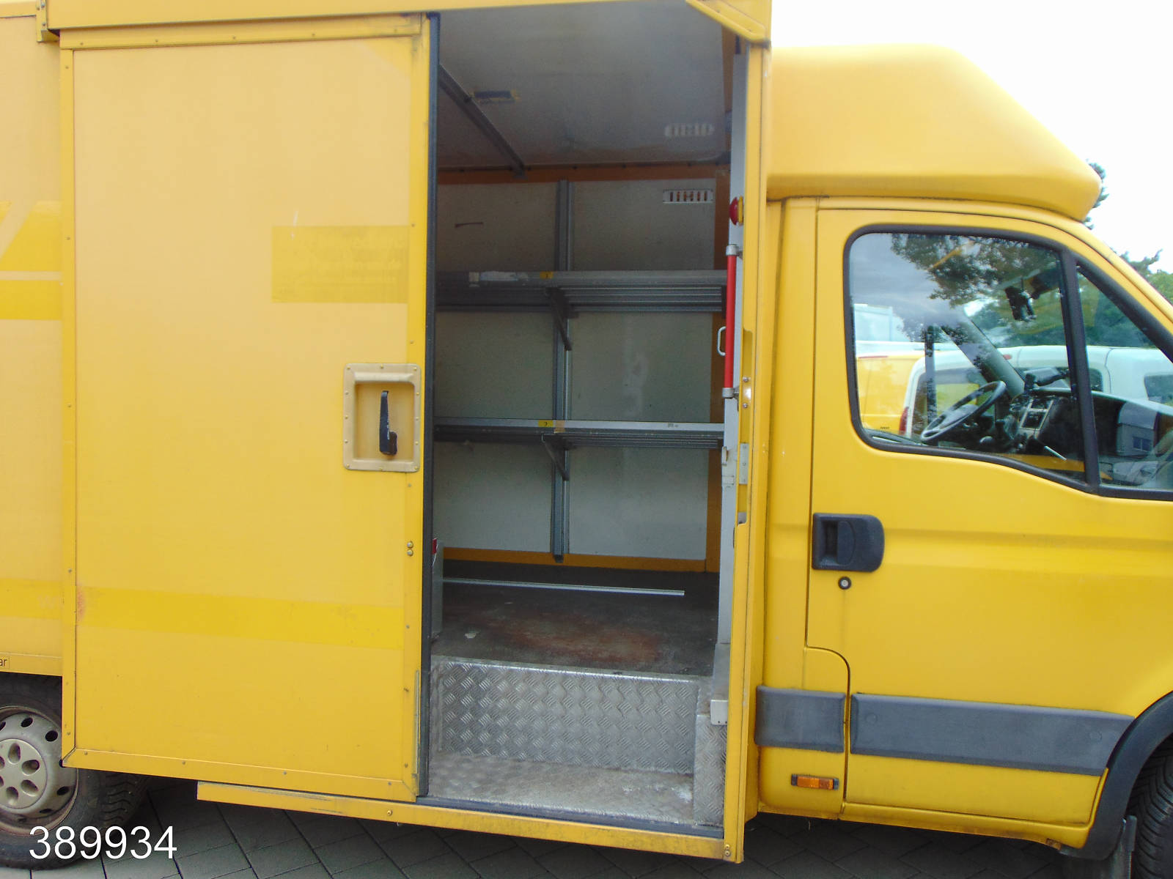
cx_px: 586
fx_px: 847
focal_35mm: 25
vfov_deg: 54.9
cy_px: 440
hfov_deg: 69.4
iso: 80
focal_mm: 4.5
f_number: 3
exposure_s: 1/250
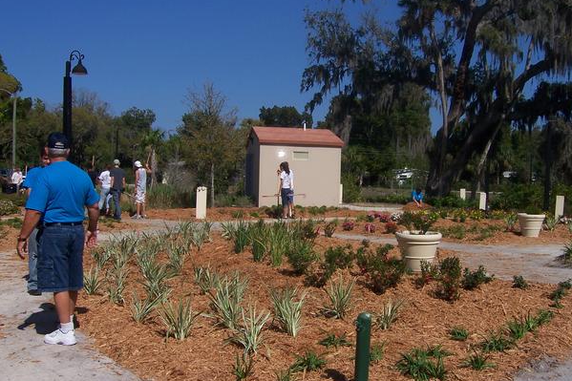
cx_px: 305
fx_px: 635
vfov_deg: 33.4
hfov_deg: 48.4
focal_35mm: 40
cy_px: 207
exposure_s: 1/1000
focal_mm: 6
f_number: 4.8
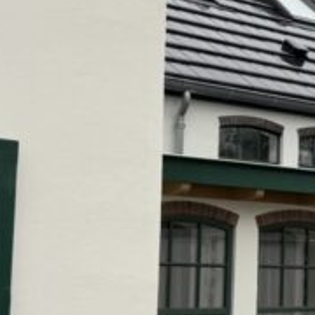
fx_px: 1246
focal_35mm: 121
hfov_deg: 12.5
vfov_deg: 14.4
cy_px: 201
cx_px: 646
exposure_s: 1/664
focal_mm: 6.76
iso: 80
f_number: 1.78
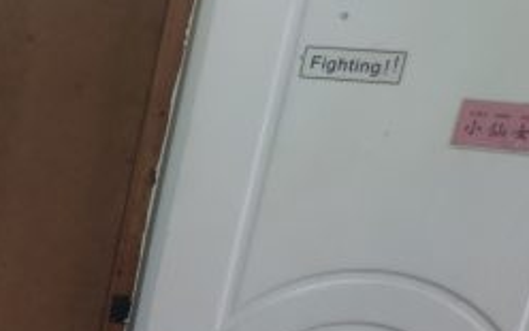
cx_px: -250
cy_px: 555
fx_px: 1182
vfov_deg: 14.4
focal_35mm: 82
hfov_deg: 21.4
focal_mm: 6.72
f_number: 1.69
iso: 403
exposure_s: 1/50
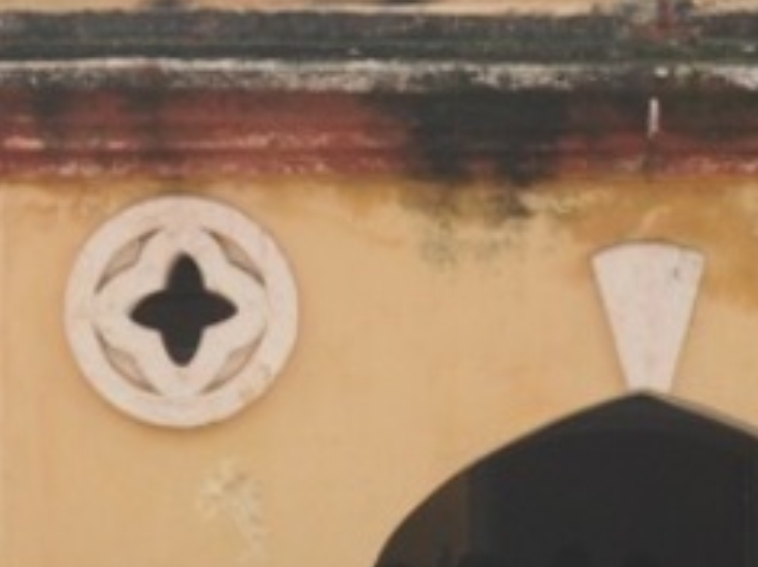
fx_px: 5493
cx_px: 561
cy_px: 184
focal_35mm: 251
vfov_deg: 5.9
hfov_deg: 7.9
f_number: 9
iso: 200
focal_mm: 40
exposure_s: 1/320
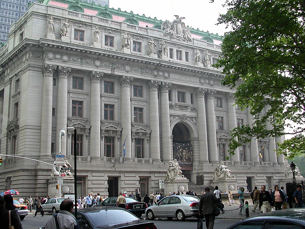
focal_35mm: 43
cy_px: 114
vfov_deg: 33.6
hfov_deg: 43.9
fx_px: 379
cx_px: 152
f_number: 2.9
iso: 100
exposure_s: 1/295
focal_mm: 6.6
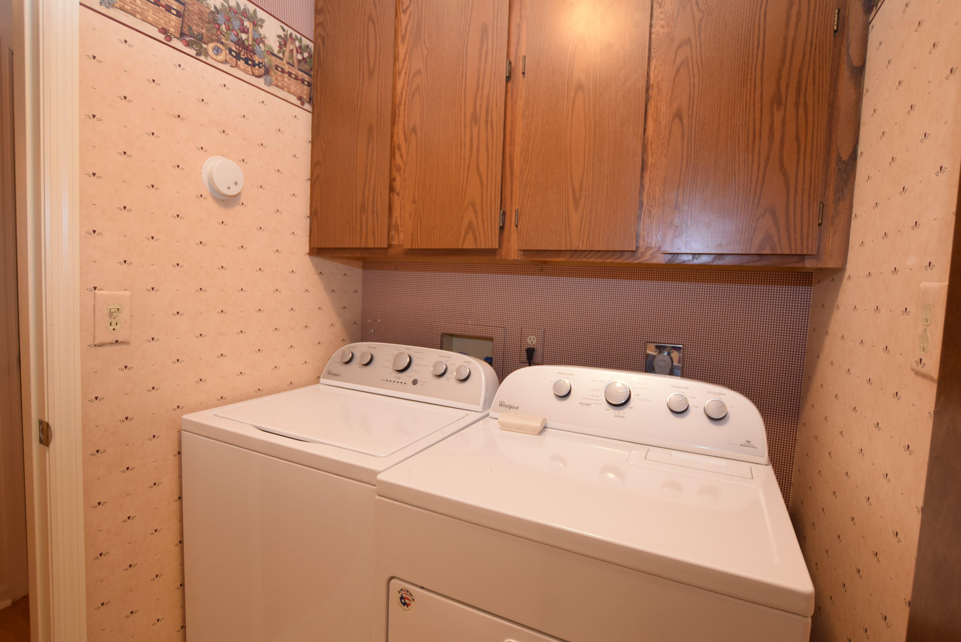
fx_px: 461
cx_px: 480
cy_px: 321
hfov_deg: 92.4
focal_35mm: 17
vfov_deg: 69.8
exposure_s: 1/60
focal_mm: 11.5
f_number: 3.5
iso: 800
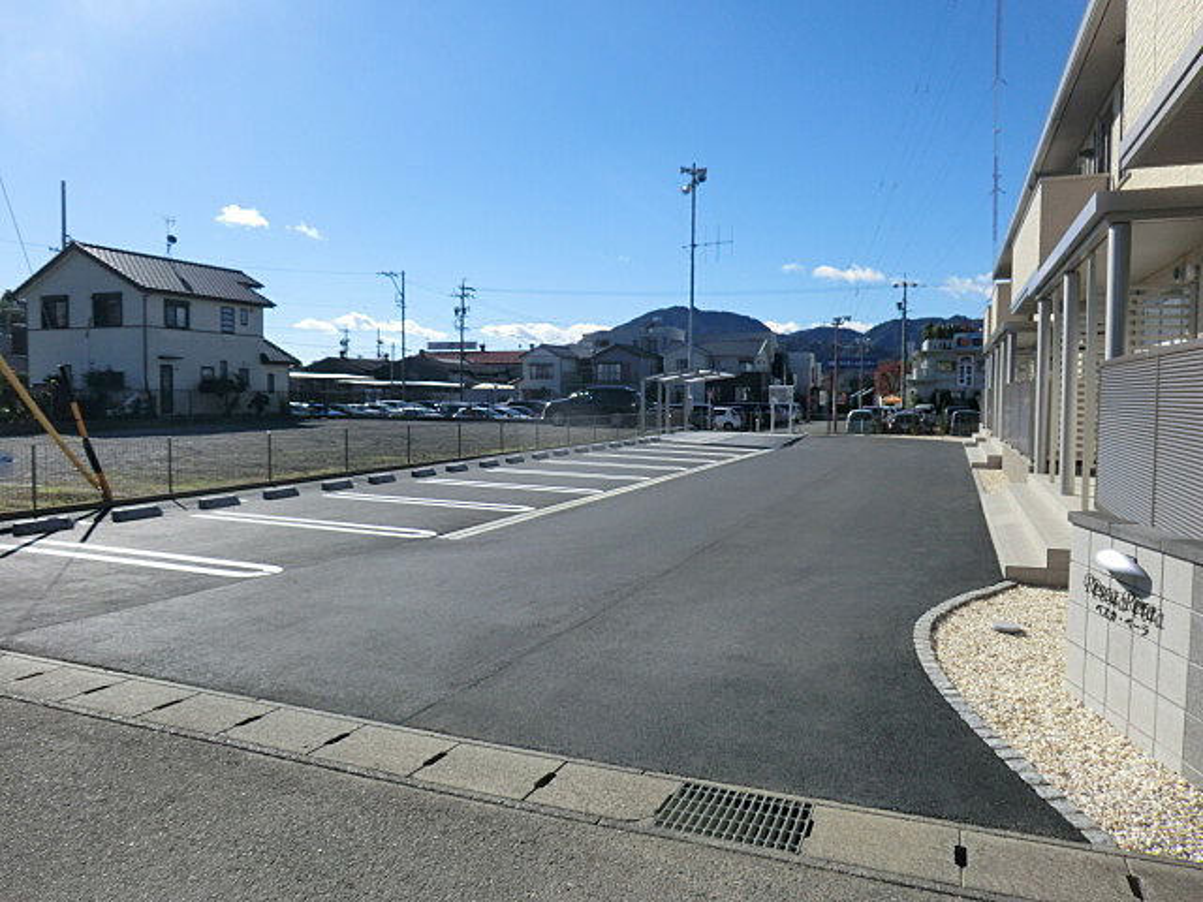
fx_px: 834
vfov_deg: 56.8
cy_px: 451
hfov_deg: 71.6
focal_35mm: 24
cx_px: 602
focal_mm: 4.3
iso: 80
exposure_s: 1/320
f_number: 7.5
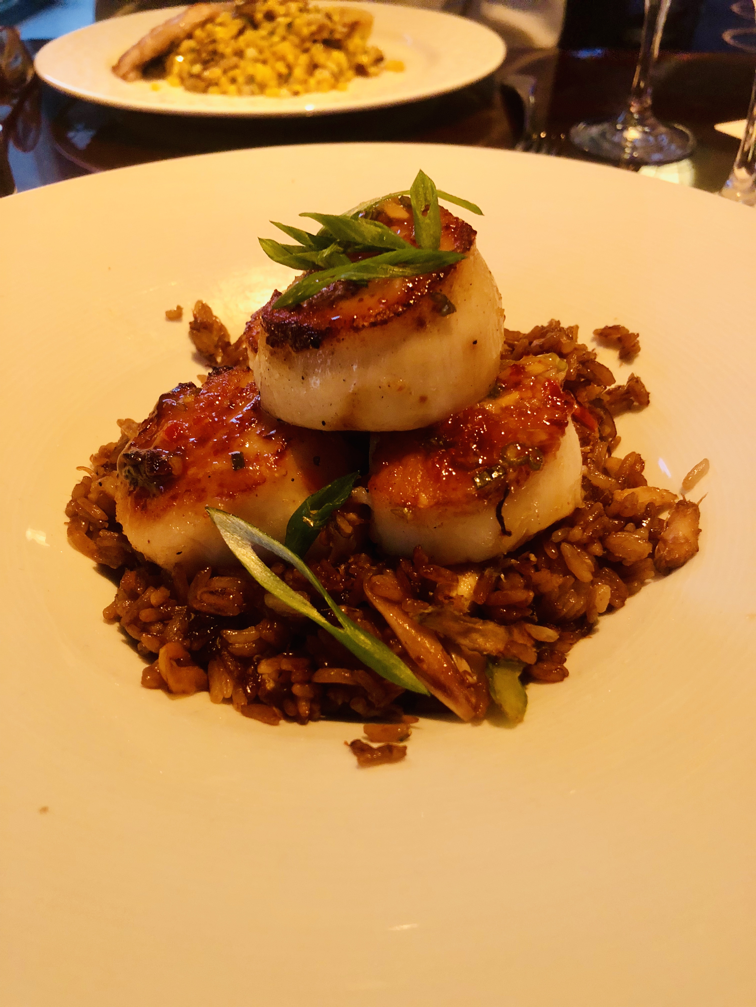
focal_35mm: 28
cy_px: 504
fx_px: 815
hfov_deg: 49.7
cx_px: 378
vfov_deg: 63.4
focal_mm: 3.99
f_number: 1.8
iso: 100
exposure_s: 1/5
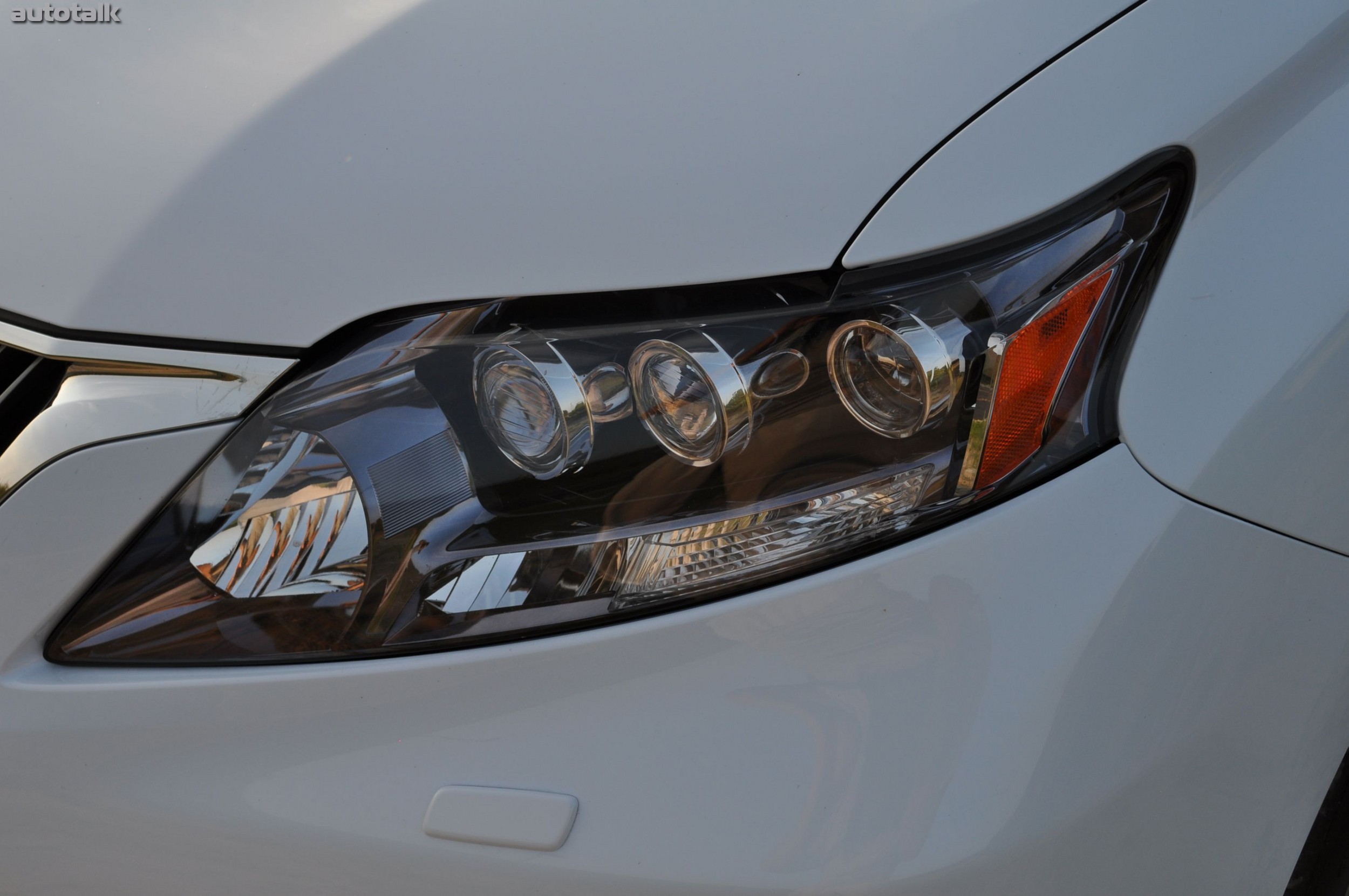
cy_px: 448
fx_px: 1797
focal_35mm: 48
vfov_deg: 28.0
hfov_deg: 41.2
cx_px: 674
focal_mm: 32
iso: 200
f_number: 8
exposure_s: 1/250
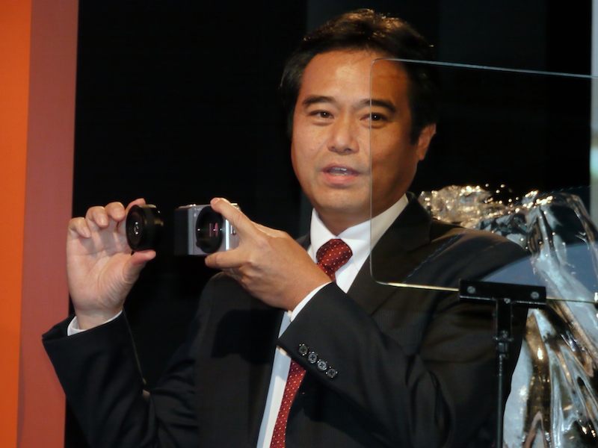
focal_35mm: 228
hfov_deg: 8.7
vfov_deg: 6.5
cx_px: 299
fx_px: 3939
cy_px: 224
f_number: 5.8
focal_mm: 114
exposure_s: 1/100
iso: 800
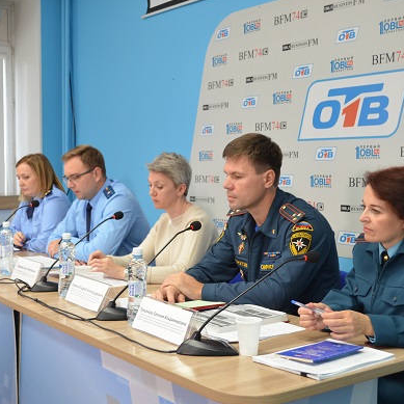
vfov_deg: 33.4
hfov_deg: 33.4
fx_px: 673
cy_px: 203
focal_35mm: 51
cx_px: 185
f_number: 5
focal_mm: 26
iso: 400
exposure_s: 1/40
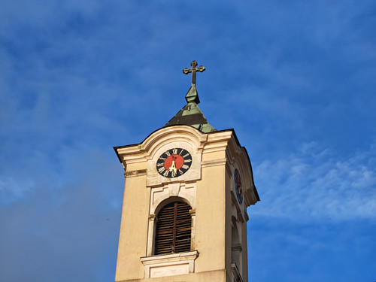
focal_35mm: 95
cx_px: 188
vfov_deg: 15.6
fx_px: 1032
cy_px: 141
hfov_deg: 20.7
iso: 50
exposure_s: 1/390
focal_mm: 14.92
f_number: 3
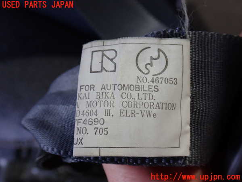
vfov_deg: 35.1
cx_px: 121
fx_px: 287
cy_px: 91
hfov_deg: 45.8
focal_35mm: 41
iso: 200
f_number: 2.8
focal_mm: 7.31
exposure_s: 1/40
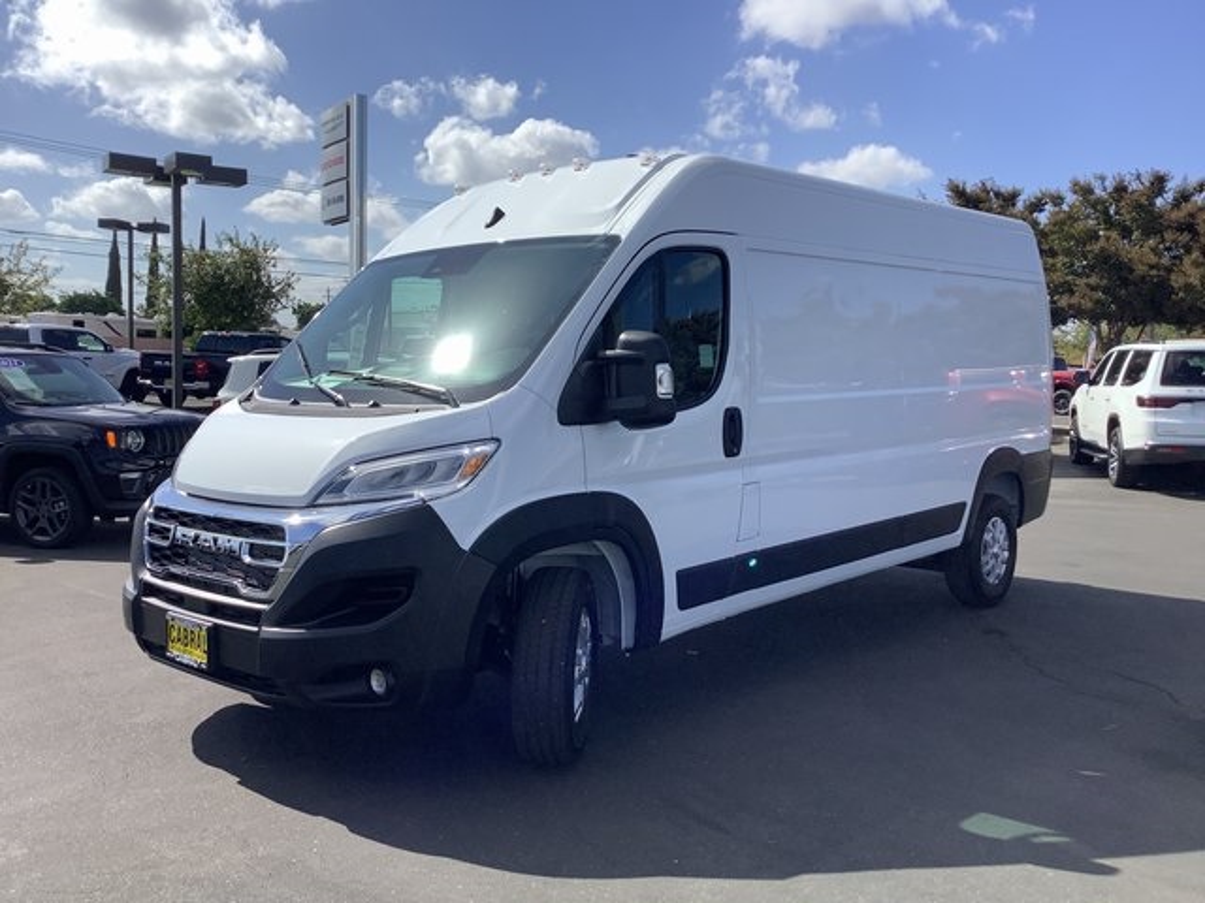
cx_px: 602
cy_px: 452
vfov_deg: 45.4
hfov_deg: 58.4
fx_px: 1079
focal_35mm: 31
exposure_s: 1/1597
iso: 25
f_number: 2.4
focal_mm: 3.3
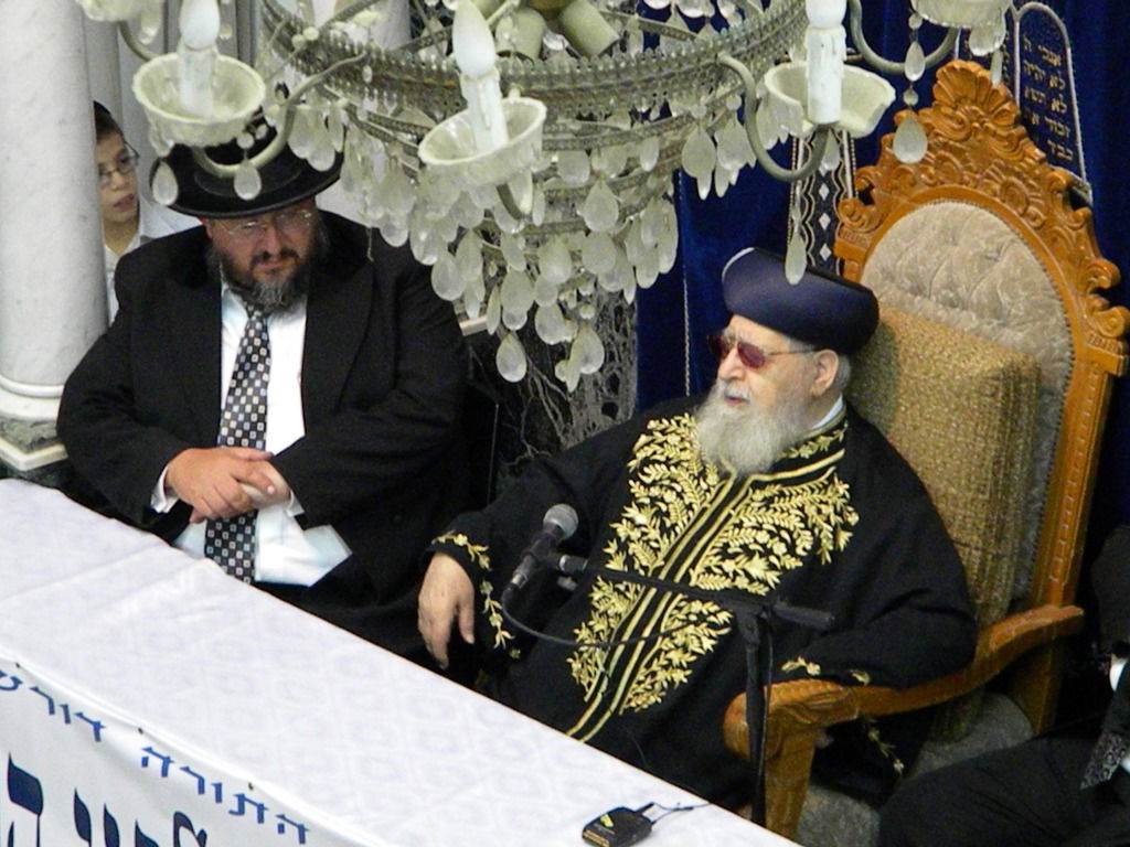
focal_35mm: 148
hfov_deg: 13.3
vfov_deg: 10.0
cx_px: 565
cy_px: 424
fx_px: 4831
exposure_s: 1/65
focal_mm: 26.8
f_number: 5
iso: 1983
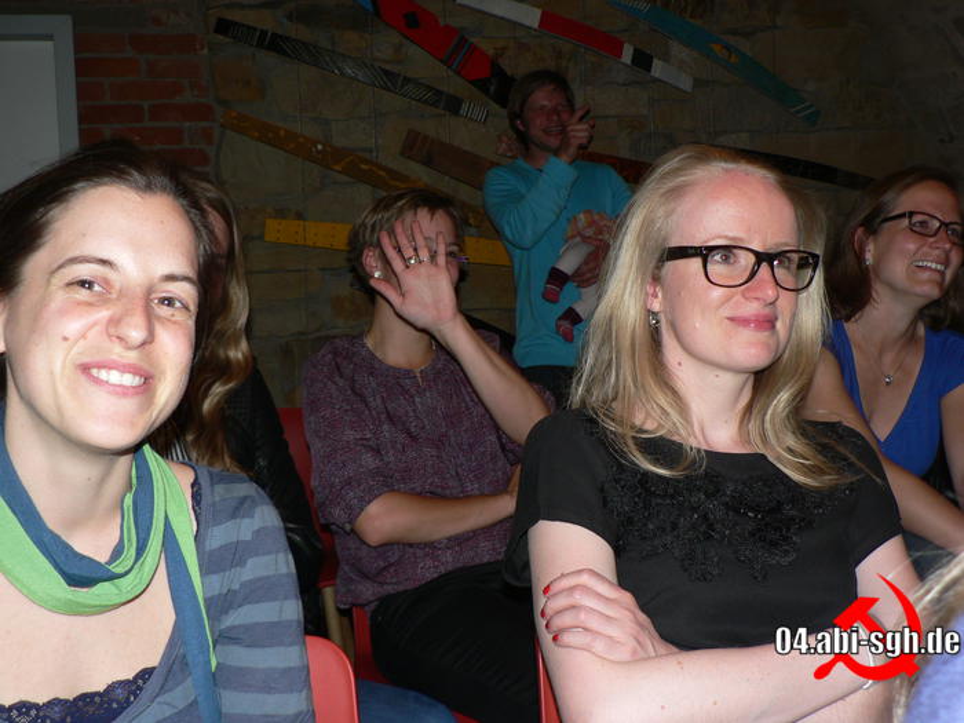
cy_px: 362
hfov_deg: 51.4
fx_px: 1003
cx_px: 482
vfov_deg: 39.7
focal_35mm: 36
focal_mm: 6
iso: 80
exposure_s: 1/60
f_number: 2.8
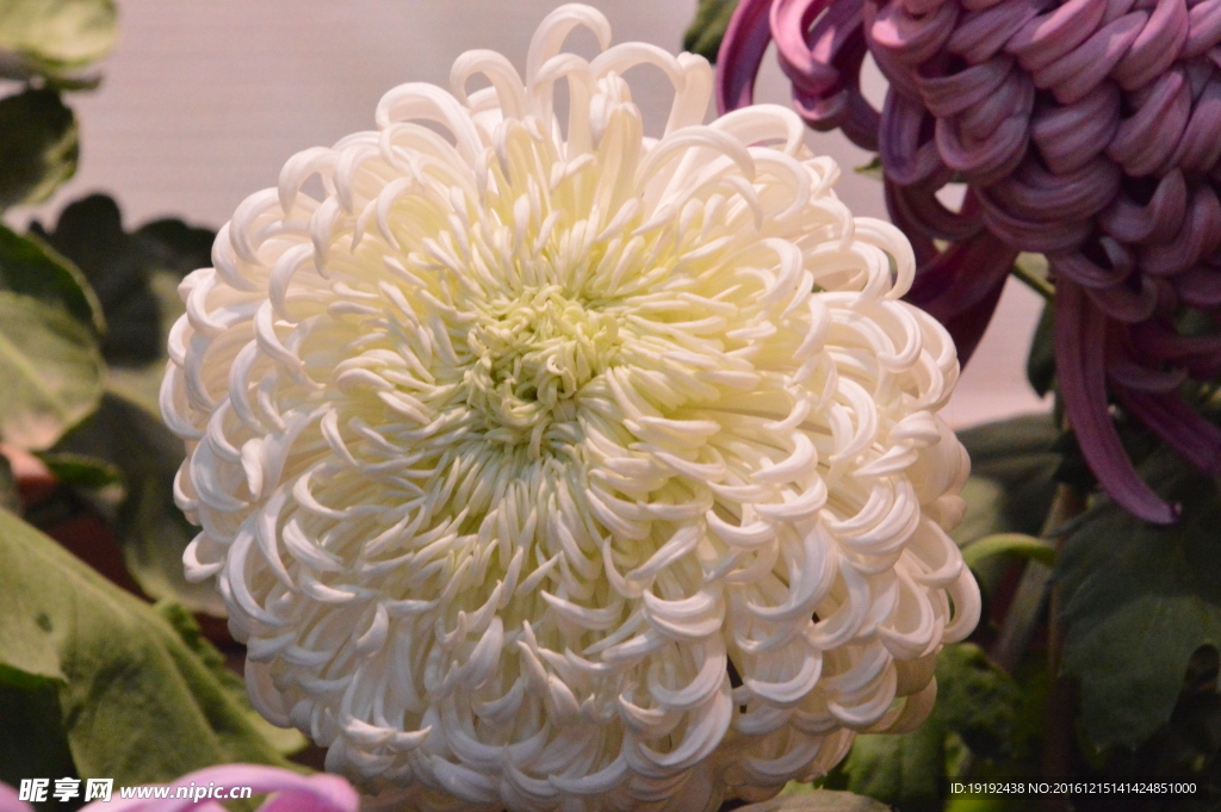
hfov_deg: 6.2
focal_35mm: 330
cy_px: 406
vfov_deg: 4.2
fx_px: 11183
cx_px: 610
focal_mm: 220
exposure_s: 1/40
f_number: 18
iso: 6400
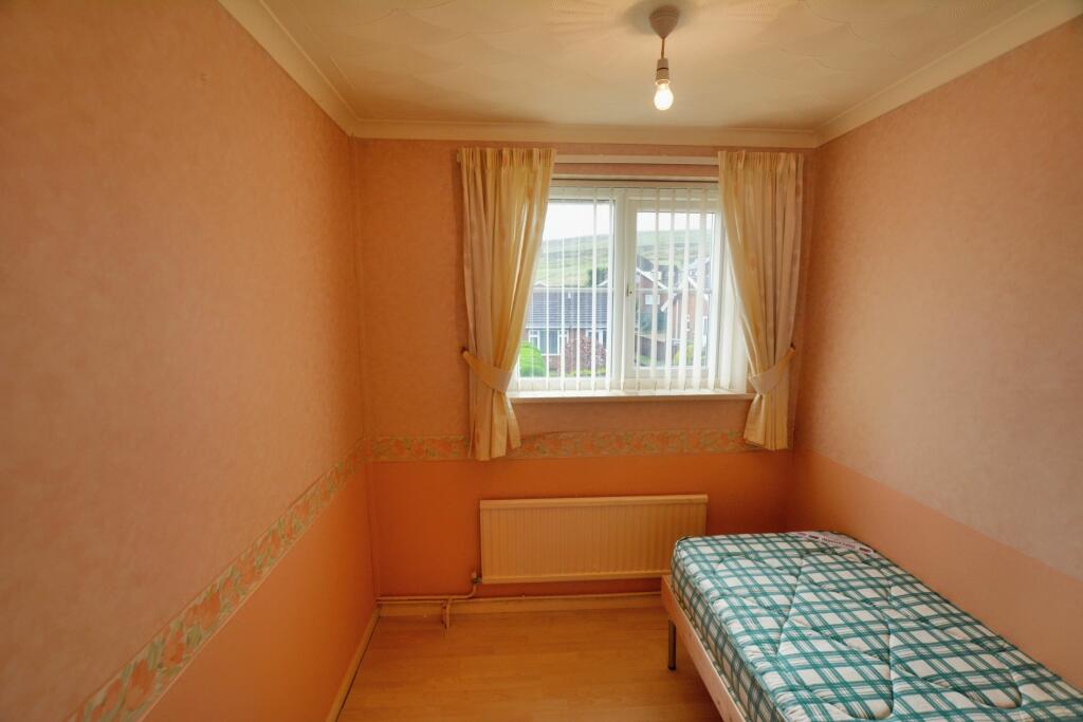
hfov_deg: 100.4
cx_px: 542
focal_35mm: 15
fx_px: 451
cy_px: 361
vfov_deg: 77.3
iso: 400
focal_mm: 10
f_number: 5.6
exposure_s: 1/125
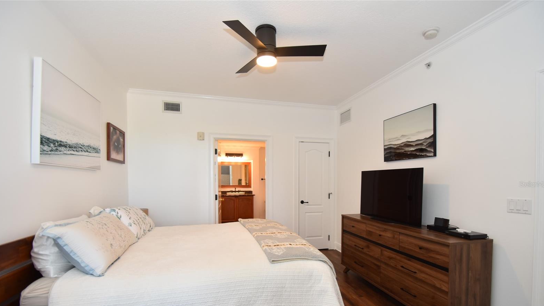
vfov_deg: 66.4
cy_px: 184
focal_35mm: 16
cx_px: 273
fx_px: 231
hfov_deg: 99.4
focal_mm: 10
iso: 500
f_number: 4
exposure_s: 1/60
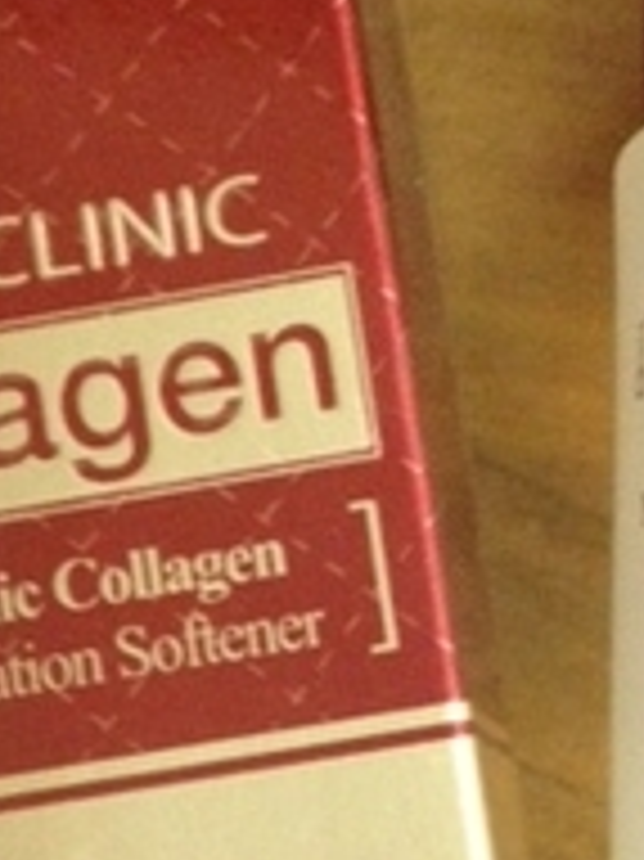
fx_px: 2732
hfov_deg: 13.4
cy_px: 810
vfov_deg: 17.6
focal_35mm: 110
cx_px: 459
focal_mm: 4.28
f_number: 2.4
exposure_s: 1/20
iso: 400
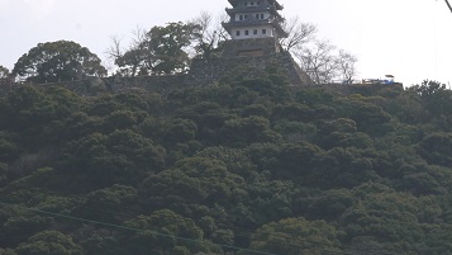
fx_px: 3476
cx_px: 225
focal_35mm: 290
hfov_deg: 7.4
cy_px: 85
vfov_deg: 4.2
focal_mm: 132
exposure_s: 1/500
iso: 800
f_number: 20
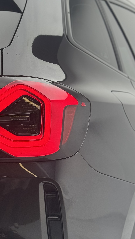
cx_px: 12
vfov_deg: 23.8
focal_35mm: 89
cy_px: 73
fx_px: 566
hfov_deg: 13.5
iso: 50
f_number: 1.78
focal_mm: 6.76
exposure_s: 1/163
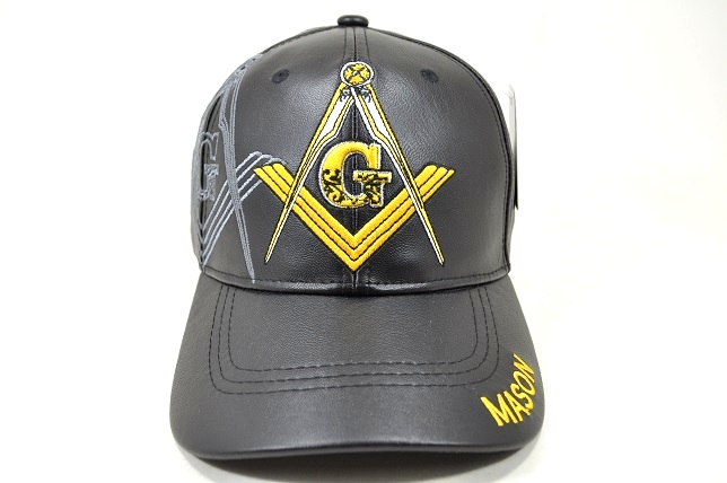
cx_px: 364
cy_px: 242
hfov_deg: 57.3
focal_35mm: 33
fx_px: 666
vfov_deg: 39.9
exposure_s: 1/160
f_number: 6.3
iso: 200
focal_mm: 22
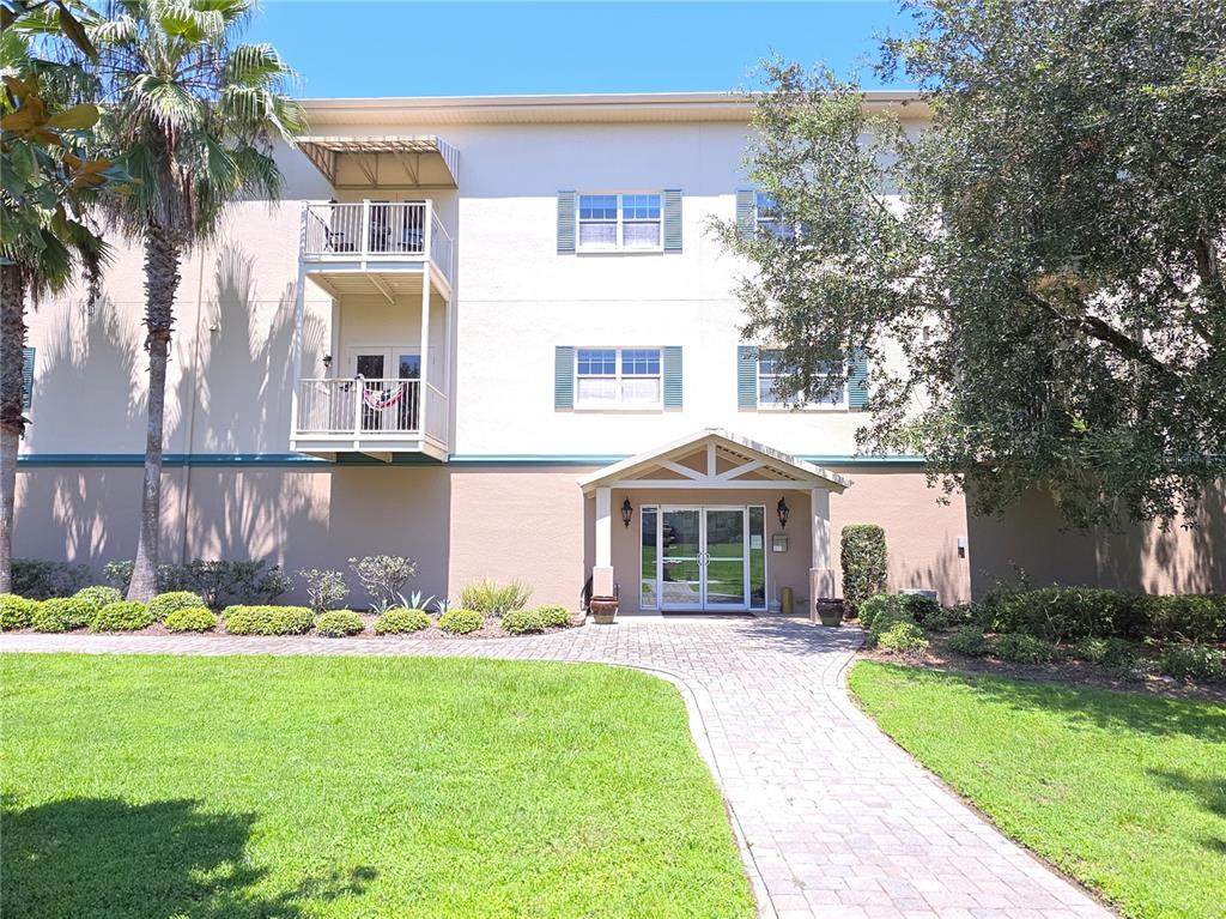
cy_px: 460
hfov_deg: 84.7
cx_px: 613
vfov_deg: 68.6
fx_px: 673
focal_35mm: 19
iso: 20
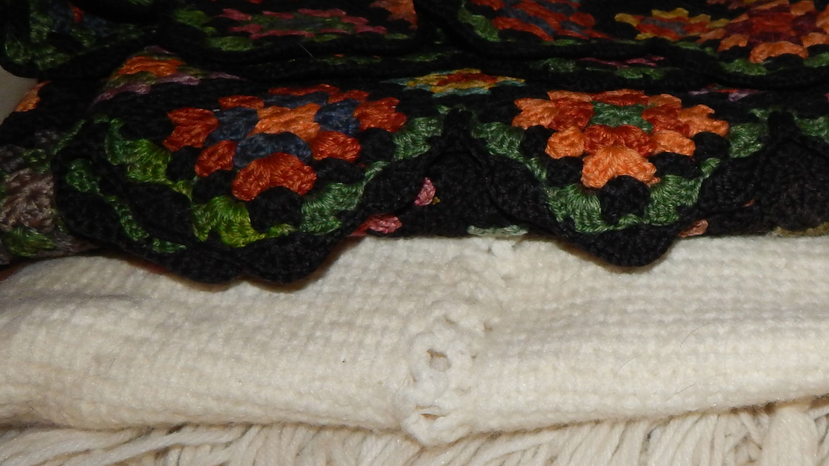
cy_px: 204
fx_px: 1011
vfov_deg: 26.0
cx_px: 699
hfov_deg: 42.0
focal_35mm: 46
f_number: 6
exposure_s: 1/30
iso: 200
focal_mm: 4
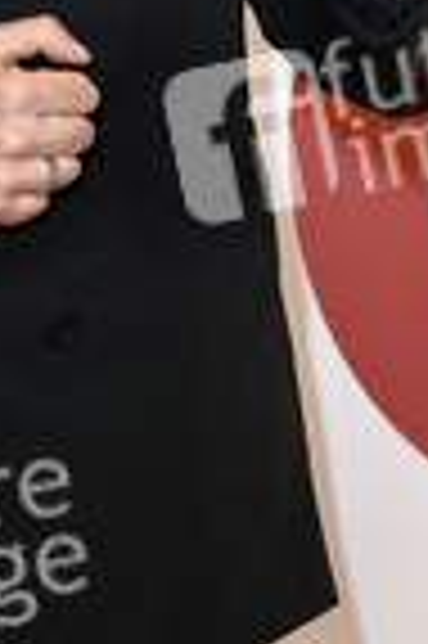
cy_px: -108
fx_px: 3593
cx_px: -14
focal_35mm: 201
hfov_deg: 6.8
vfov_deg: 10.1
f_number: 5.6
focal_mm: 72
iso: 1250
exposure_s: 1/250
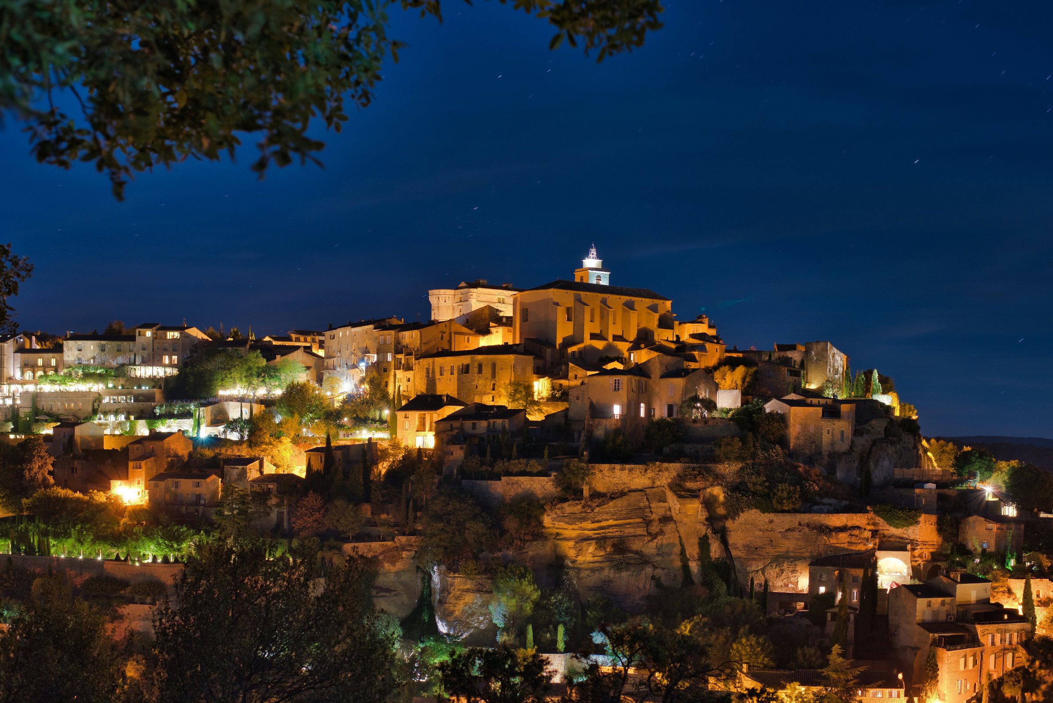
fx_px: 1463
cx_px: 526
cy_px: 352
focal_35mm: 50
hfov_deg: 39.6
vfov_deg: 27.0
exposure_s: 48.4
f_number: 5.6
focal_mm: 50
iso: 100
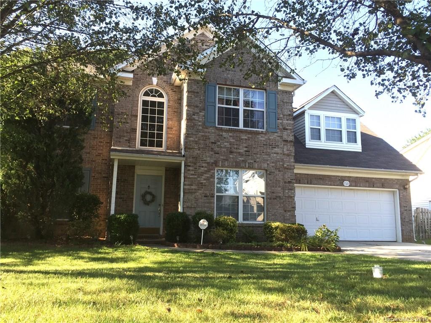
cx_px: 216
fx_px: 361
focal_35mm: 29
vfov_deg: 48.2
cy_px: 162
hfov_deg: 61.7
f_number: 2.2
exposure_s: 1/408
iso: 32
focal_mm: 4.15
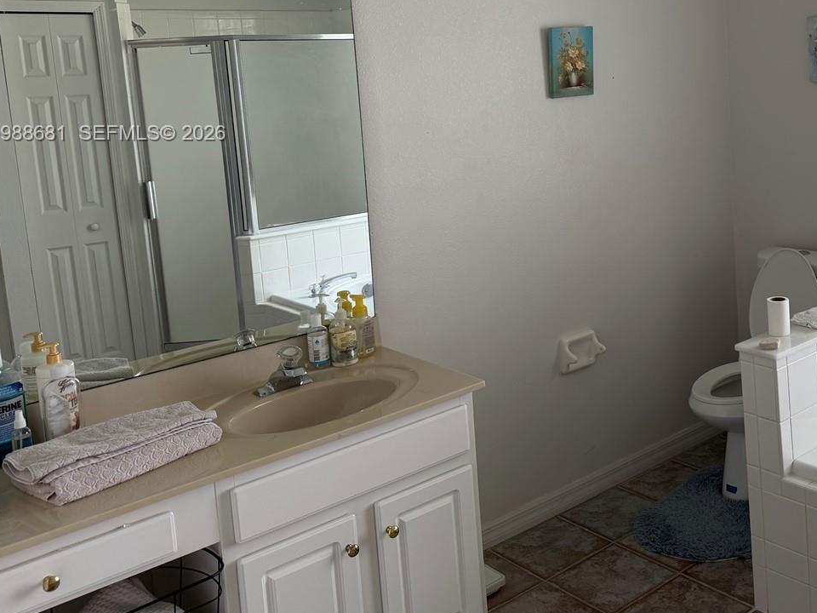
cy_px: 135
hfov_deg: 44.7
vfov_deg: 35.0
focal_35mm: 40
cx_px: 642
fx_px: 944
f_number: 1.78
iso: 80
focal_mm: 6.76
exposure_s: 1/222
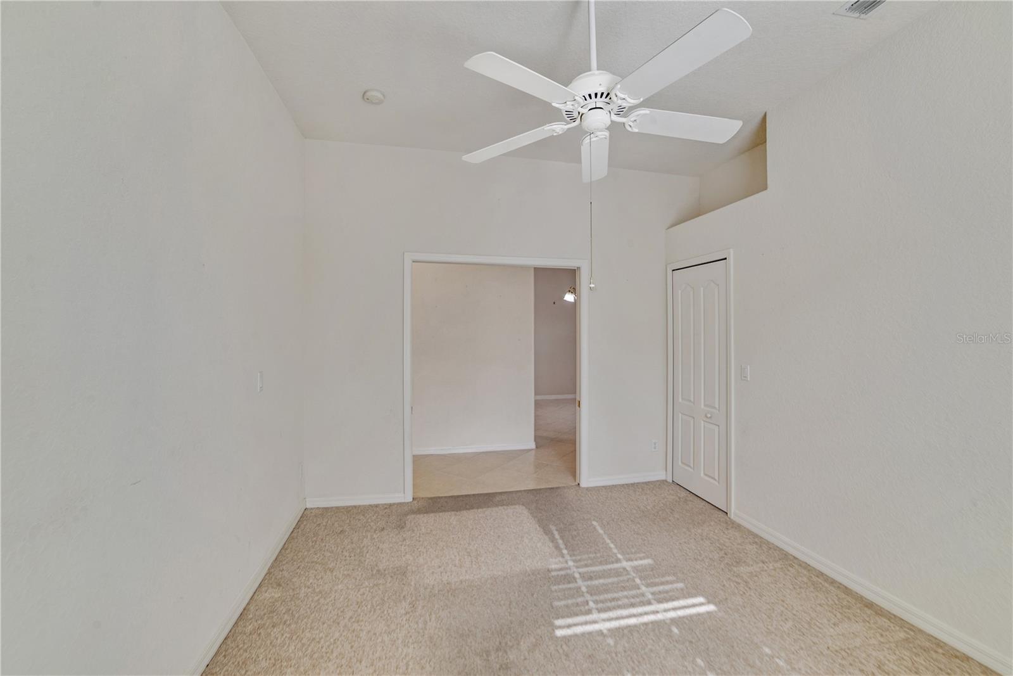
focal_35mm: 14
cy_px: 338
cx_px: 506
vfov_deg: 81.2
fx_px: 394
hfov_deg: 104.2
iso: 160
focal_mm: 14
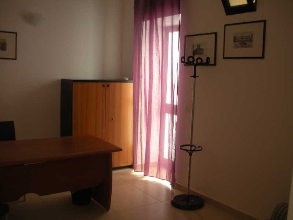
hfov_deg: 52.6
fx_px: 296
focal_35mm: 35
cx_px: 146
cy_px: 110
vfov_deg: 40.7
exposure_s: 1/72.1
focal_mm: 6.3
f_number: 3.5
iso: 64
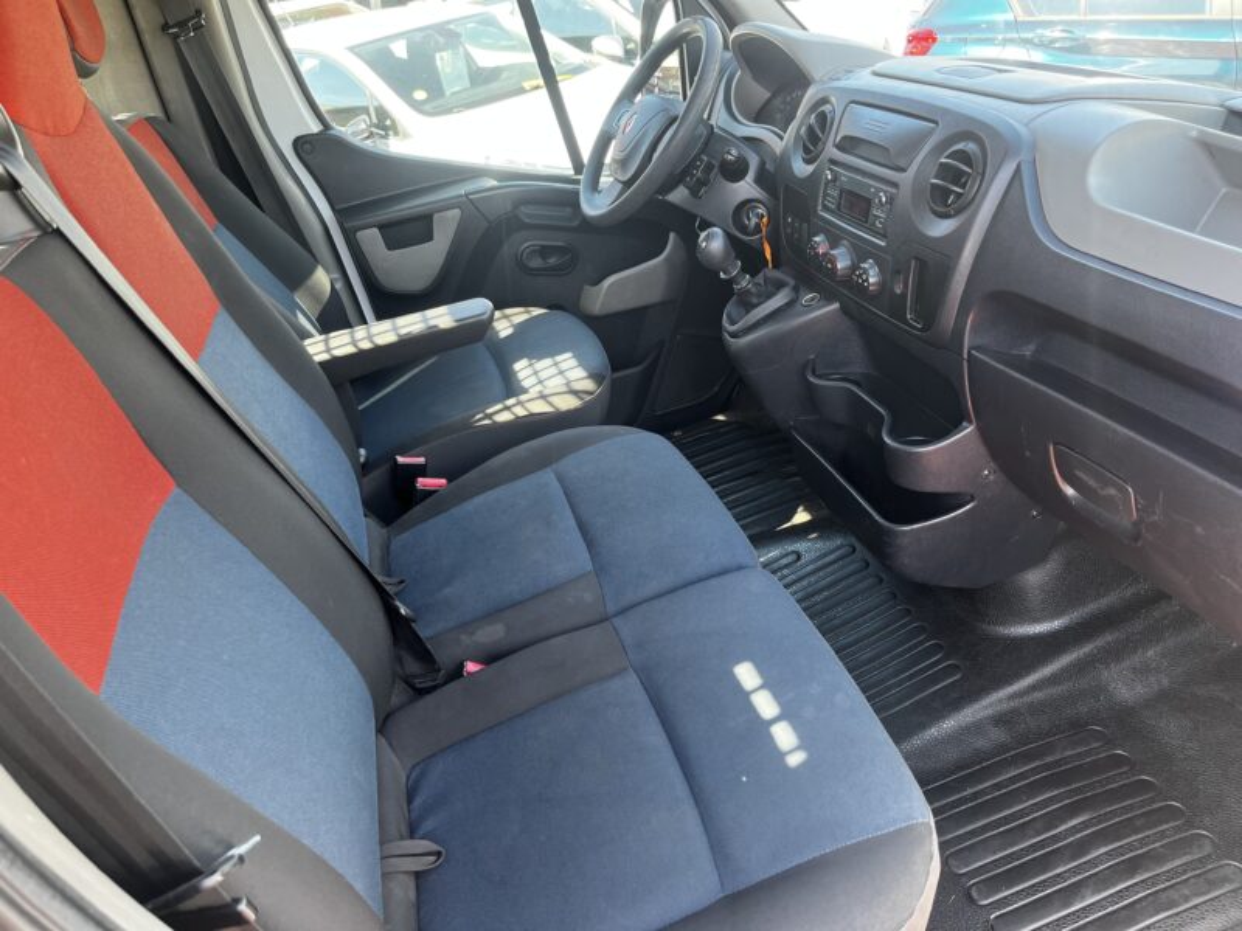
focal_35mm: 26
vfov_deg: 53.1
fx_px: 933
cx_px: 621
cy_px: 466
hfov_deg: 67.3
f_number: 1.6
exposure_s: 1/122
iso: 80
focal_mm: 5.1
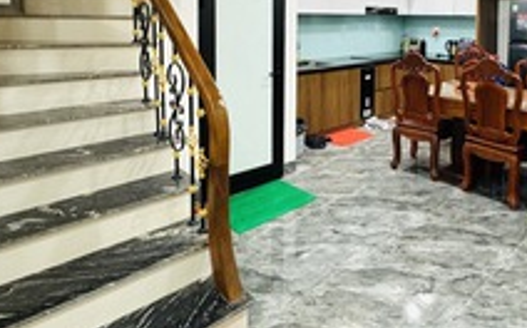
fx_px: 402
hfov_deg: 65.2
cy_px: 40
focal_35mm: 28
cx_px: 341
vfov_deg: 41.3
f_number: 2.2
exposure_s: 1/50
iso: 250
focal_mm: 2.22
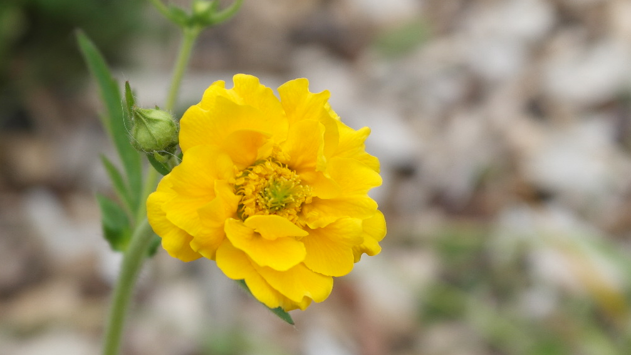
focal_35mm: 124
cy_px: 151
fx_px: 2075
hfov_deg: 17.3
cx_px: 217
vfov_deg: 9.8
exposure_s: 1/200
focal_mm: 45
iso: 100
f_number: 5.6
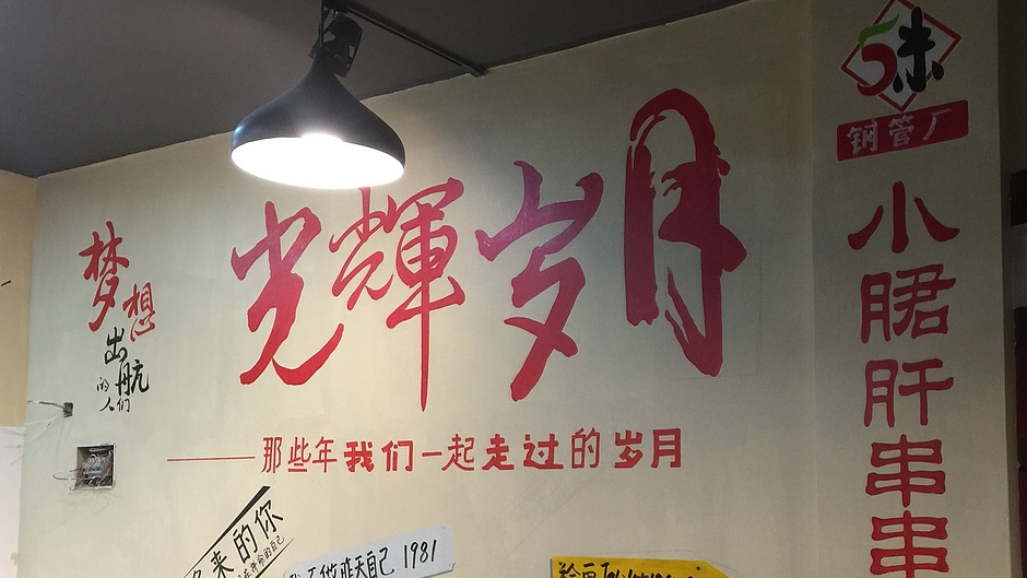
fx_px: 1171
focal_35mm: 43
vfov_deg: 27.5
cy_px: 406
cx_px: 587
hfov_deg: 47.2
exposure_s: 1/17
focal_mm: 4.15
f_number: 2.2
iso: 64
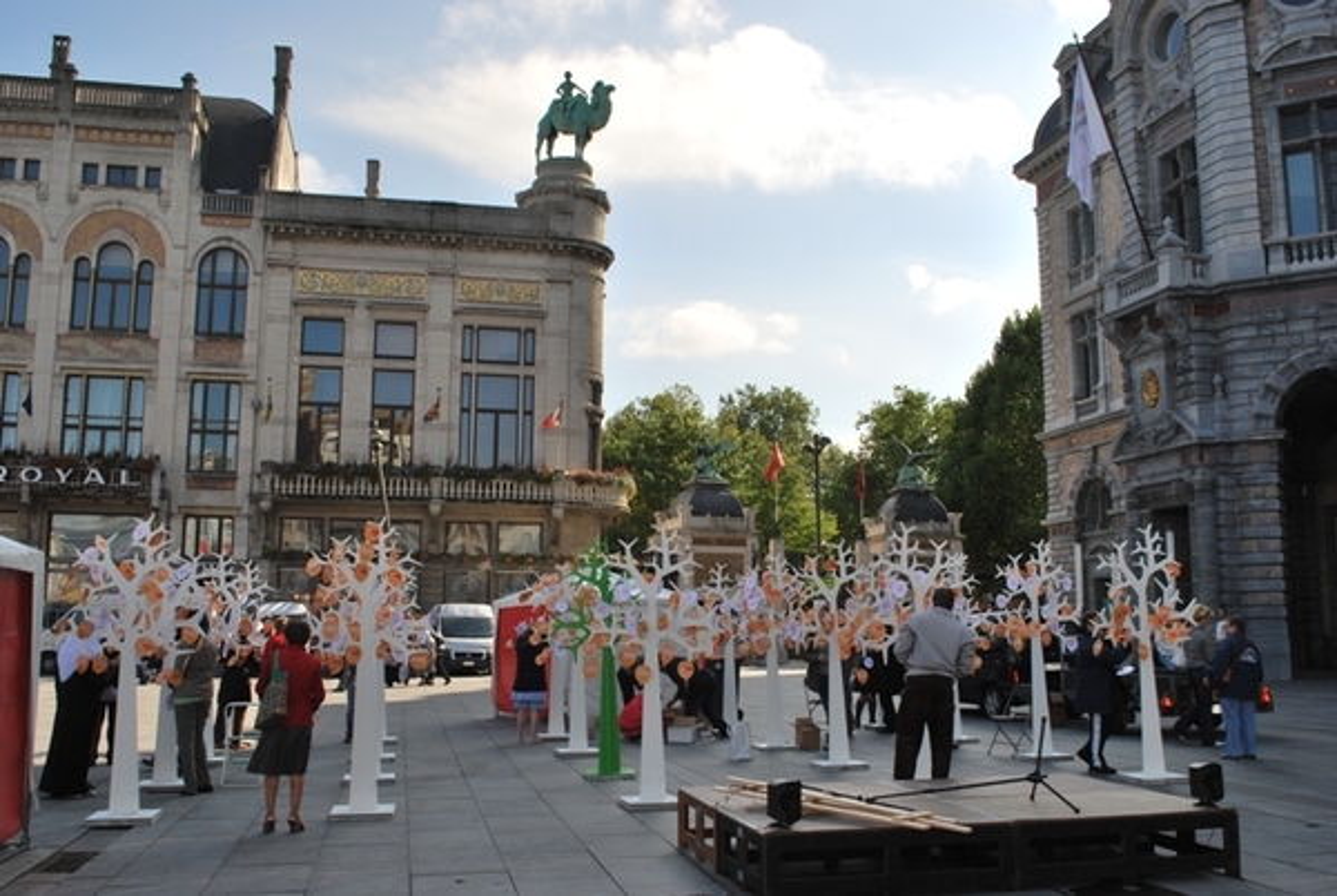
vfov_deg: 40.1
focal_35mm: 33
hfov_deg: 57.2
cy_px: 448
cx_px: 668
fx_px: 1227
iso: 100
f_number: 10
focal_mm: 22
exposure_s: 1/200
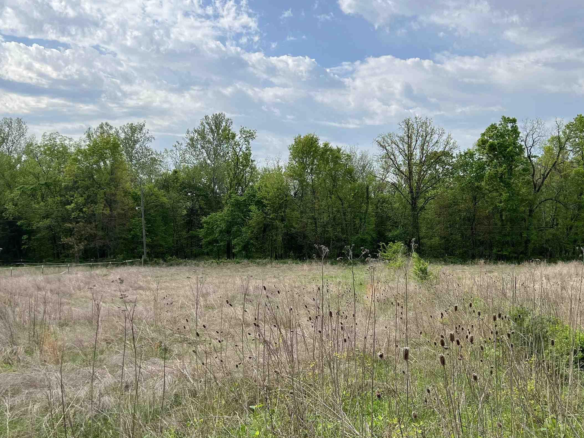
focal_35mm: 38
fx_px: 641
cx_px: 293
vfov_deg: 37.6
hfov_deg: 49.0
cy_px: 253
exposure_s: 1/4630
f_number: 1.5
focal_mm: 5.7
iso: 50
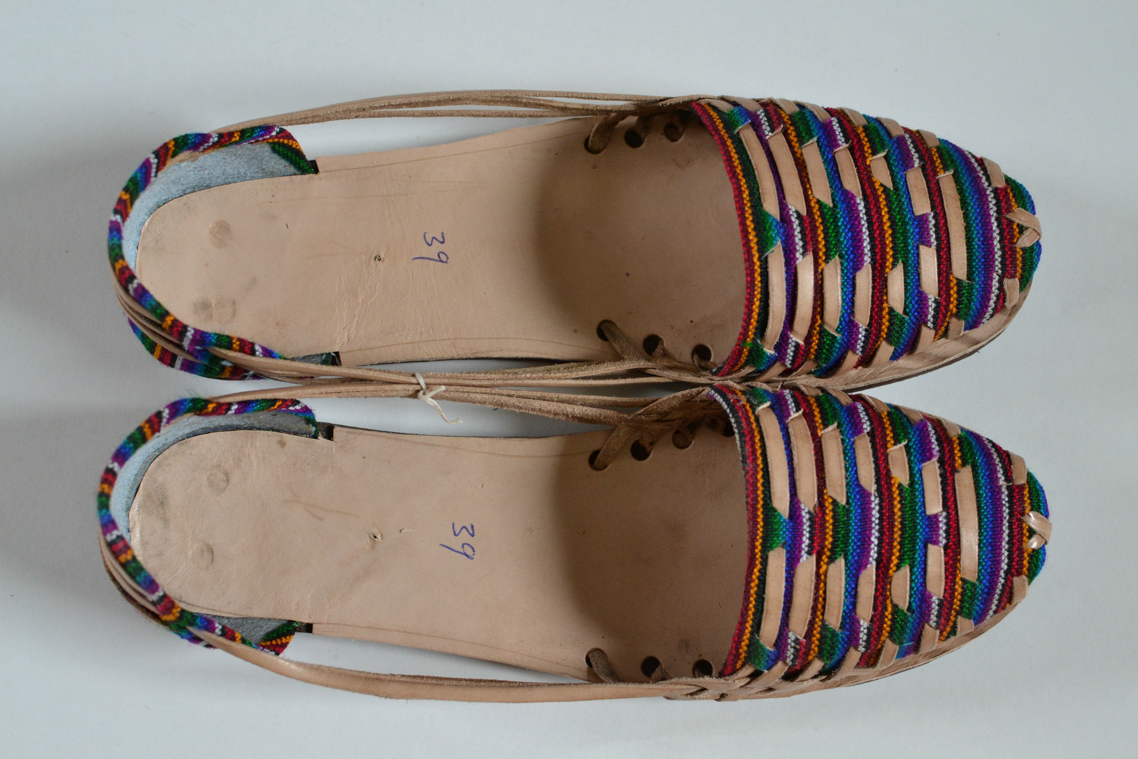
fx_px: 1659
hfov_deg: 37.9
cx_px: 569
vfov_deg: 25.8
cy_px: 380
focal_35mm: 52
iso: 800
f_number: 4
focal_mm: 35
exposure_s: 1/60
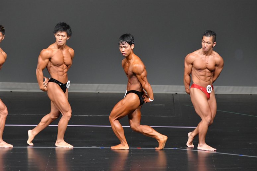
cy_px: 86
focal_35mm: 315
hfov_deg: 6.5
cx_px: 128
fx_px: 2248
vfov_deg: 4.4
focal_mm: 210
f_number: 5.6
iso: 5000
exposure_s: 1/400
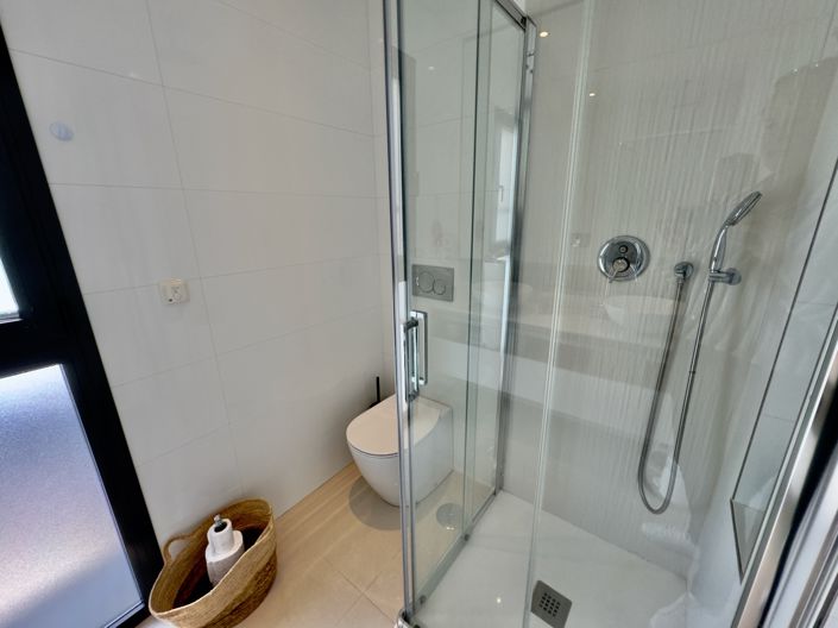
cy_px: 314
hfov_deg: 102.1
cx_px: 419
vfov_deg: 85.6
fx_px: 339
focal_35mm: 14
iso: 50
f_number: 2.2
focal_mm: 2.22
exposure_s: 1/99
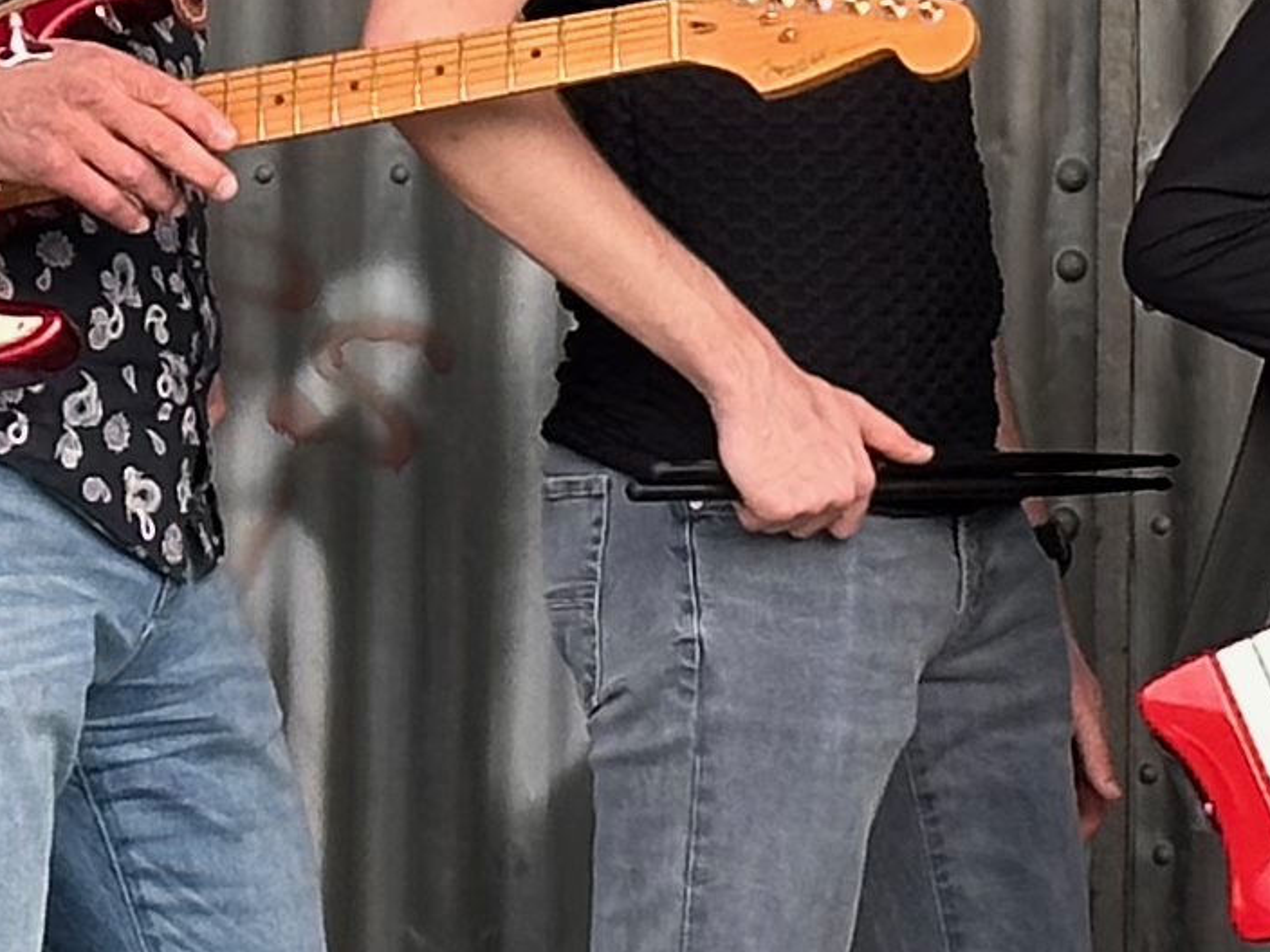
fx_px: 10089
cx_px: 1135
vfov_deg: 5.4
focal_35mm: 275
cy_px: -110
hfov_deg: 7.2
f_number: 1.78
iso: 64
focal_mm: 6.86
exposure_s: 1/480
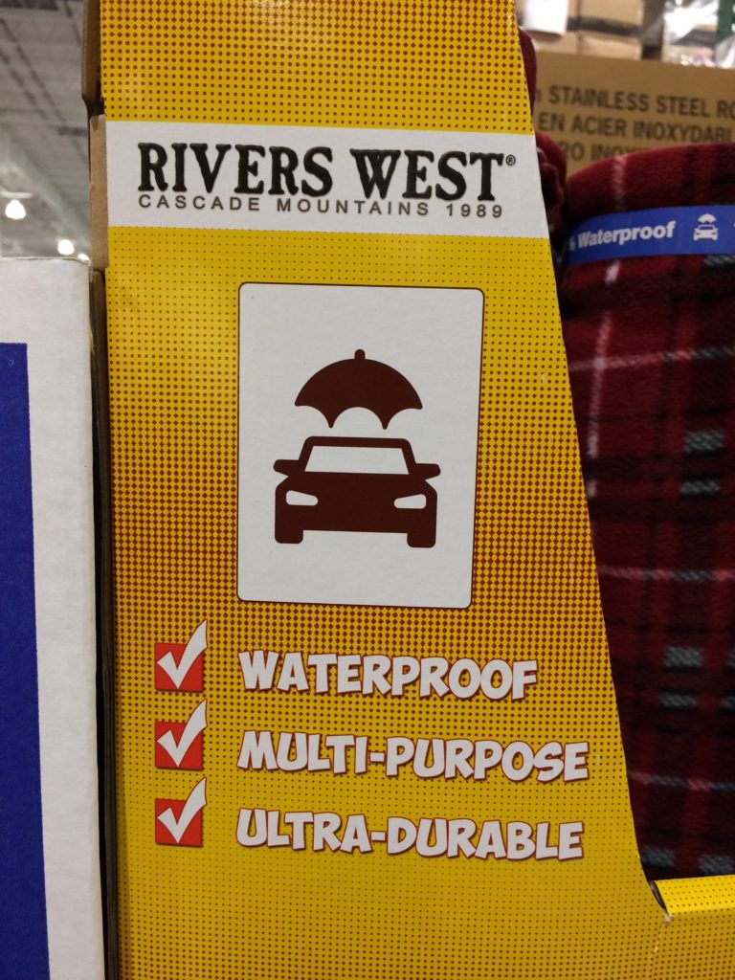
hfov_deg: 48.2
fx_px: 821
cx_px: 368
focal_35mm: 29
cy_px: 490
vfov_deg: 61.7
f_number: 2.2
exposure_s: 1/30
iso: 125
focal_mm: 4.15
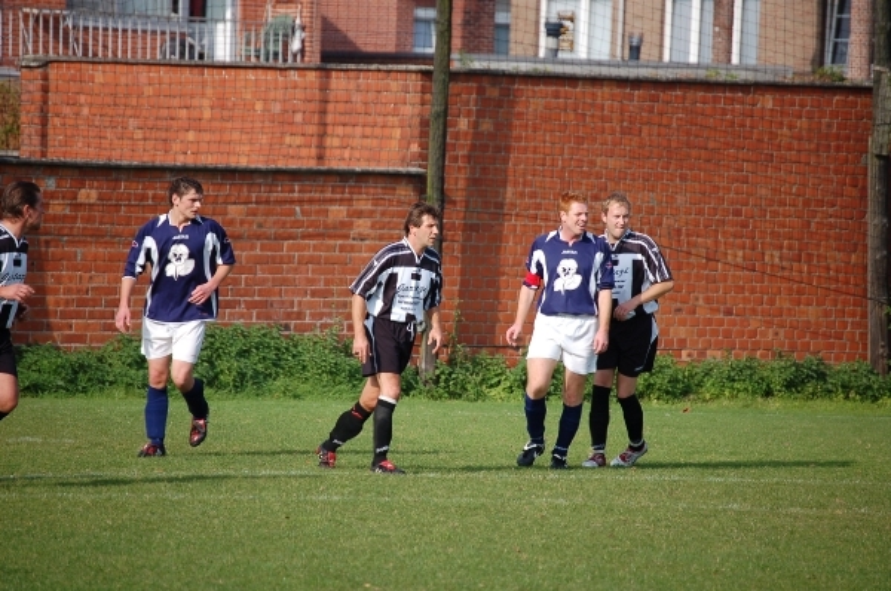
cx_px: 446
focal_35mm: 300
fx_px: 7413
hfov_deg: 6.9
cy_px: 296
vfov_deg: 4.6
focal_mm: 200
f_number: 5.6
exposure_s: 1/1000
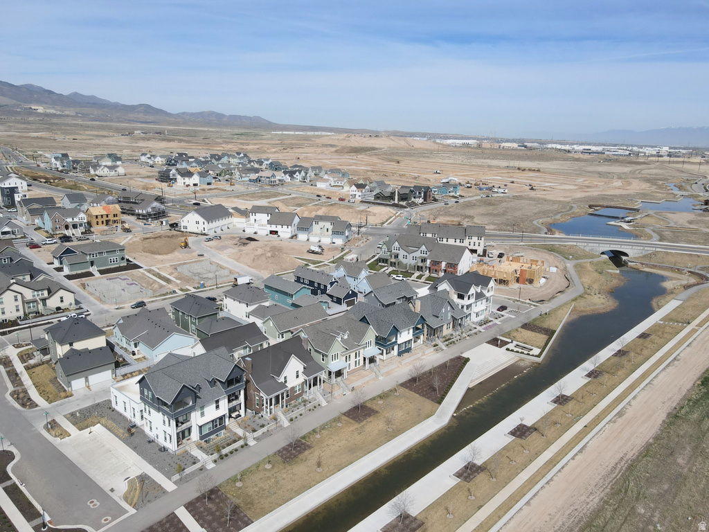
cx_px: 354
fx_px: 492
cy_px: 266
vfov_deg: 56.8
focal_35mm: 24
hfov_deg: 71.6
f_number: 2.8
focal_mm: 4.5
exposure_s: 1/1250
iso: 110
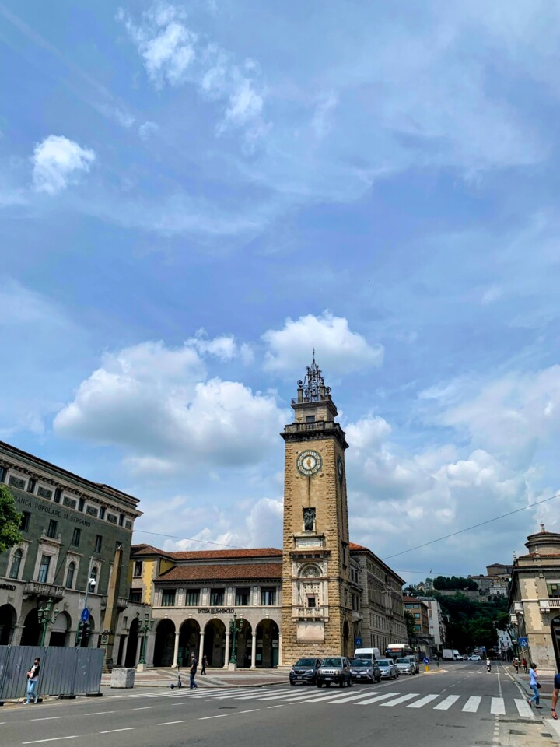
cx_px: 280
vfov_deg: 67.3
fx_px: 561
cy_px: 374
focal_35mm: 26
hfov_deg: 53.1
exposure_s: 1/4673
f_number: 1.8
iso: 25
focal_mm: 4.25
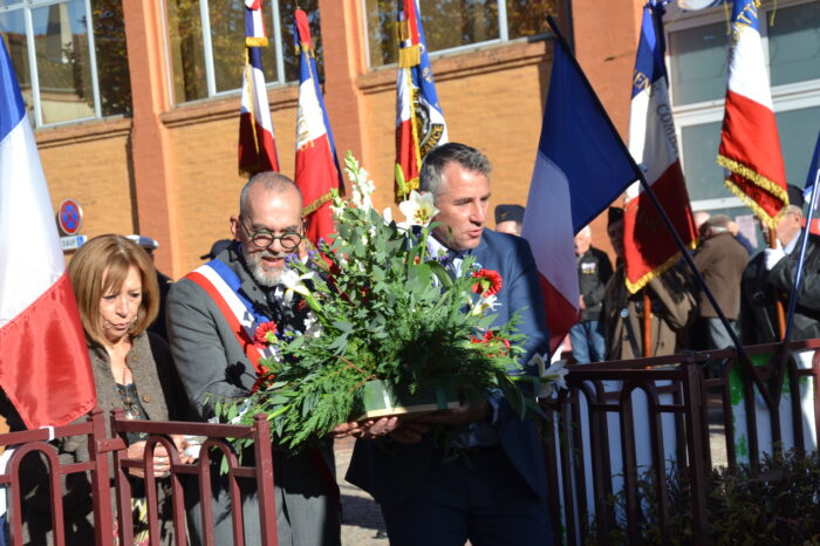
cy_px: 273
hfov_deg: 21.9
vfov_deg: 14.7
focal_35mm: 93
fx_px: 2117
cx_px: 410
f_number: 7.1
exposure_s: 1/200
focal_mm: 62
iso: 100
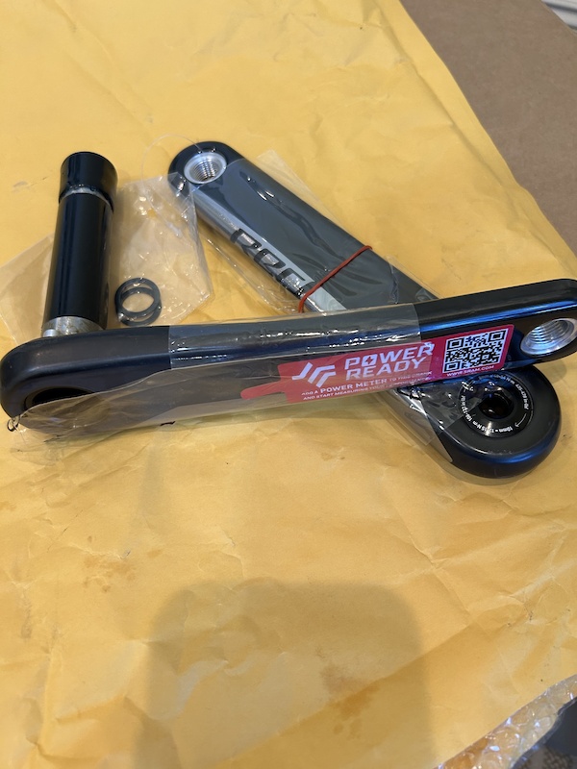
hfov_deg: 53.1
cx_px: 288
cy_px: 384
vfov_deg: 67.3
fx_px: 578
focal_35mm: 26
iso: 160
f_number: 1.5
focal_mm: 5.7
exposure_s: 1/60
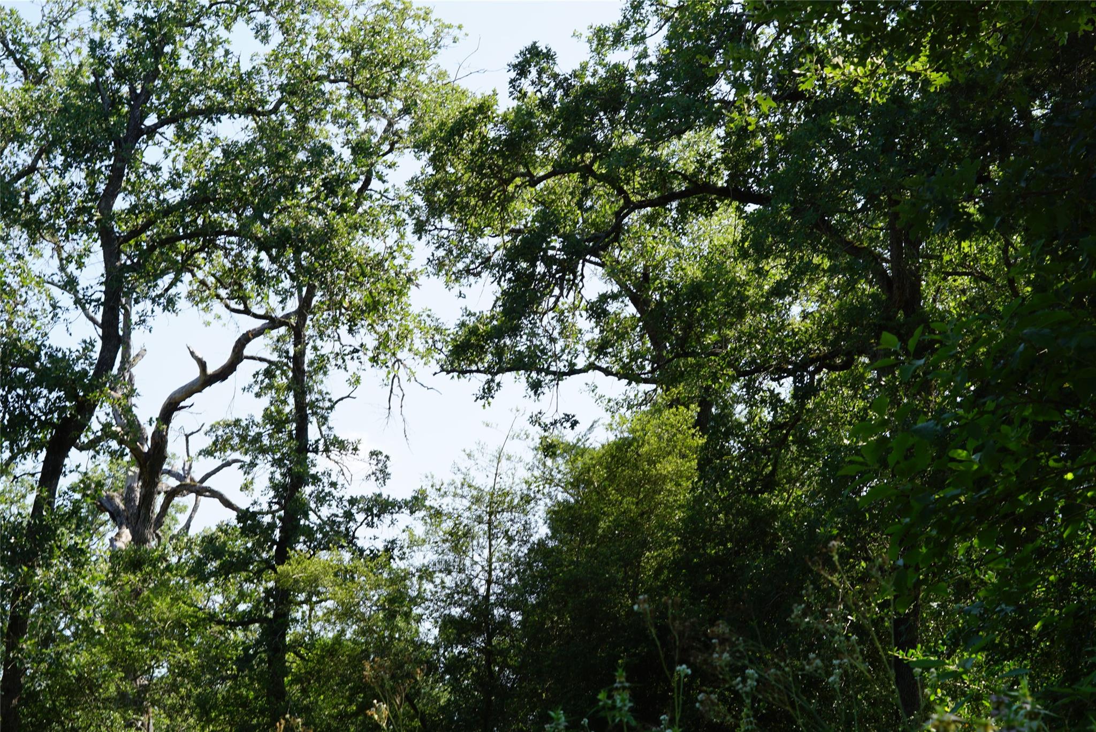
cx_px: 548
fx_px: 2284
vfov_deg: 18.2
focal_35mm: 75
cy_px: 366
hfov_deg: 27.0
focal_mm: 50
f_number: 9
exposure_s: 1/100
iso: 100
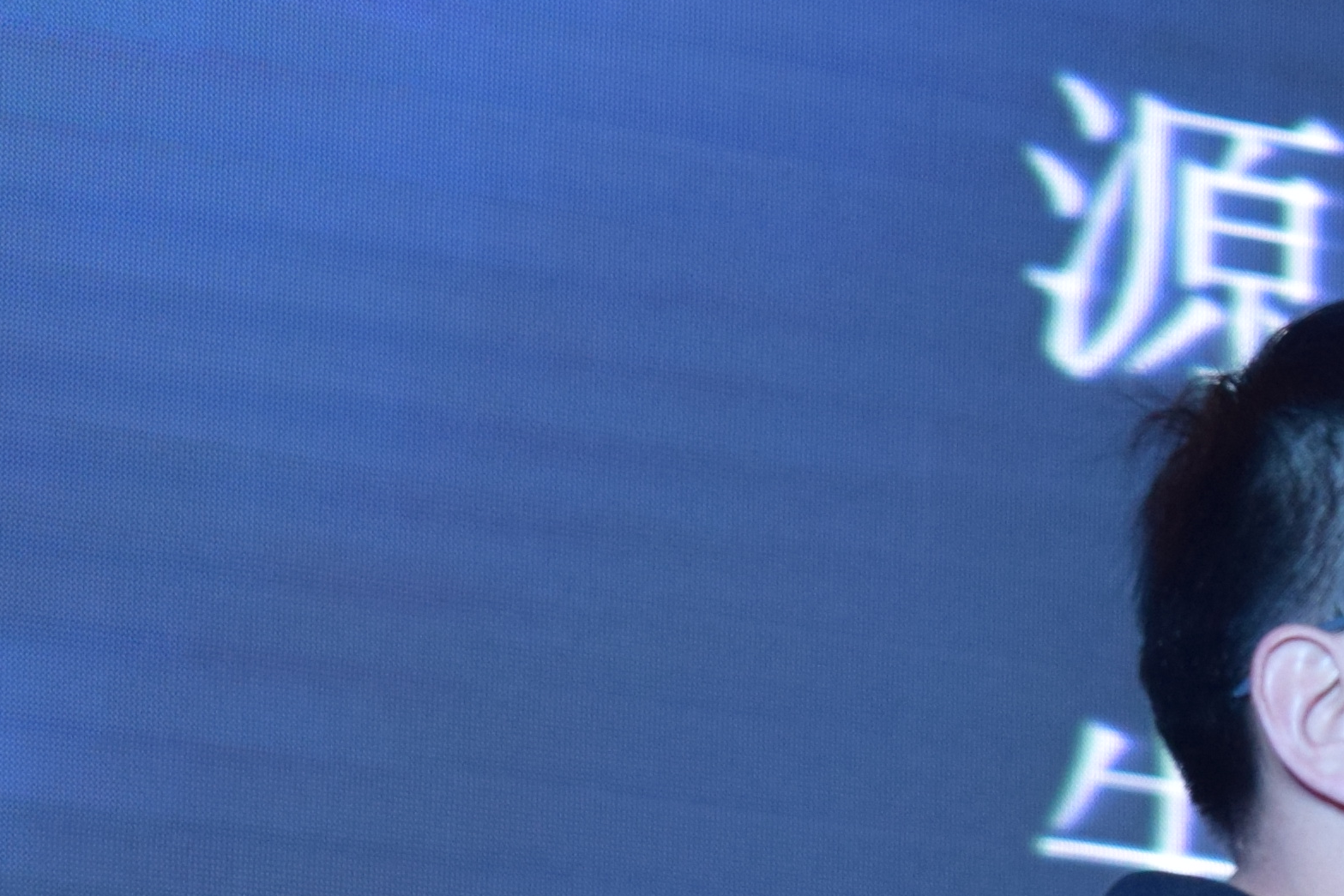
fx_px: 11794
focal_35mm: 316
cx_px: 2061
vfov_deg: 4.4
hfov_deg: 6.4
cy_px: 682
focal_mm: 55
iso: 640
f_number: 5.6
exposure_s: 1/80
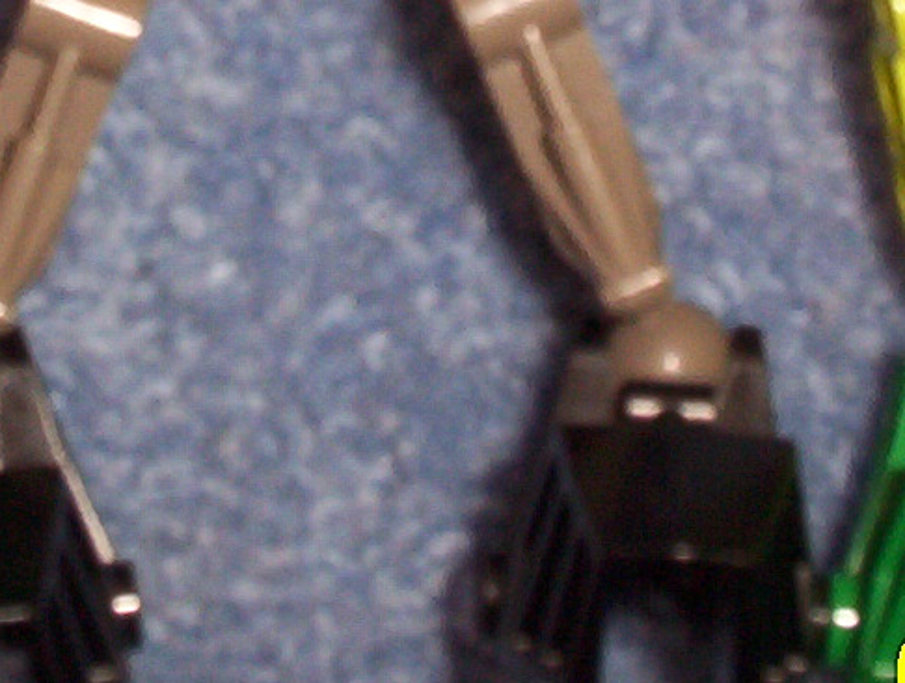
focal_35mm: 131
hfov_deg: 14.9
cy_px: -179
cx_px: 190
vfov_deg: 11.1
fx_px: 3433
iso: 140
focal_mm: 6
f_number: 4.5
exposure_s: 1/30
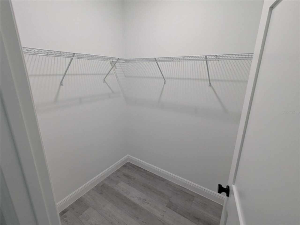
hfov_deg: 94.5
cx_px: 150
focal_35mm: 16
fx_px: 139
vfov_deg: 78.1
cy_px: 112
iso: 80
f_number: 2.2
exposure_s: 1/30
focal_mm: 2.35
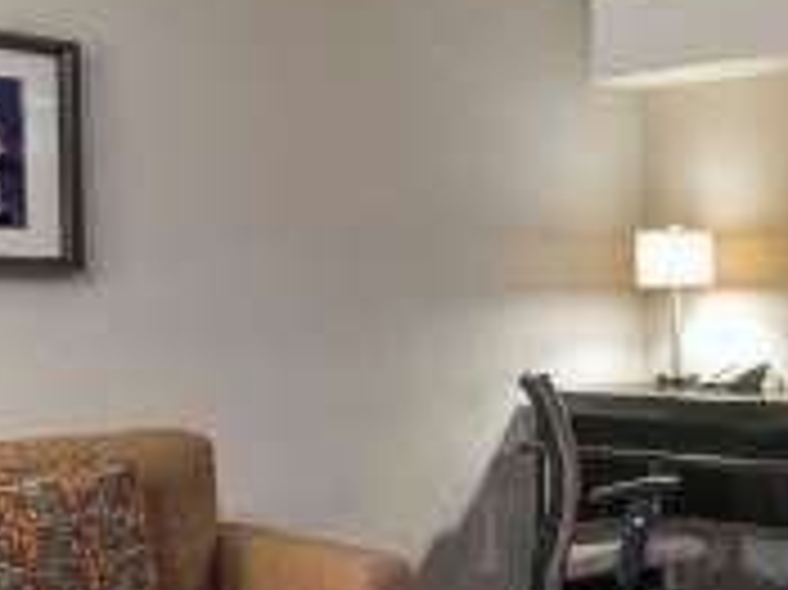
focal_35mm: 50
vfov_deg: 28.2
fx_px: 1137
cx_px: 973
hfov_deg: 31.3
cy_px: 511
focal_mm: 19
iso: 200
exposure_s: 6
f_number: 20
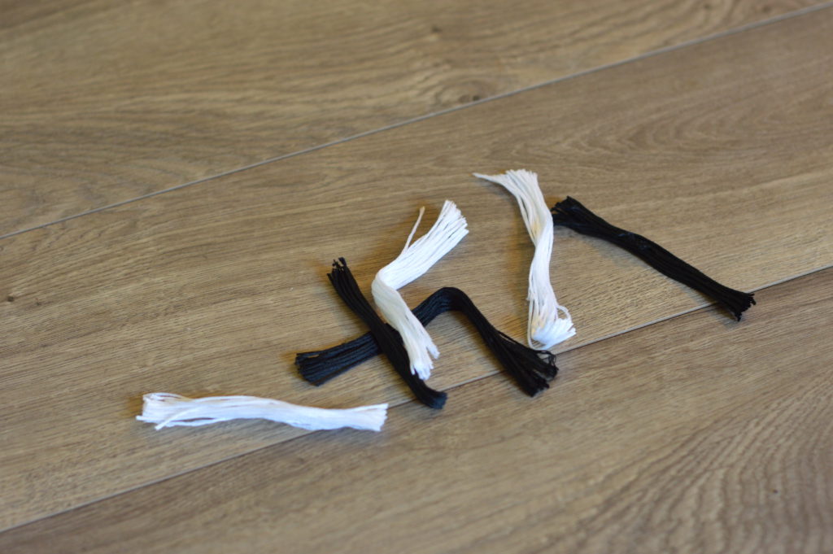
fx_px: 1734
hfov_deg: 27.0
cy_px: 277
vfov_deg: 18.2
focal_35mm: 75
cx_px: 416
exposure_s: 1/60
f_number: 2.8
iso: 400
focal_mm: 50
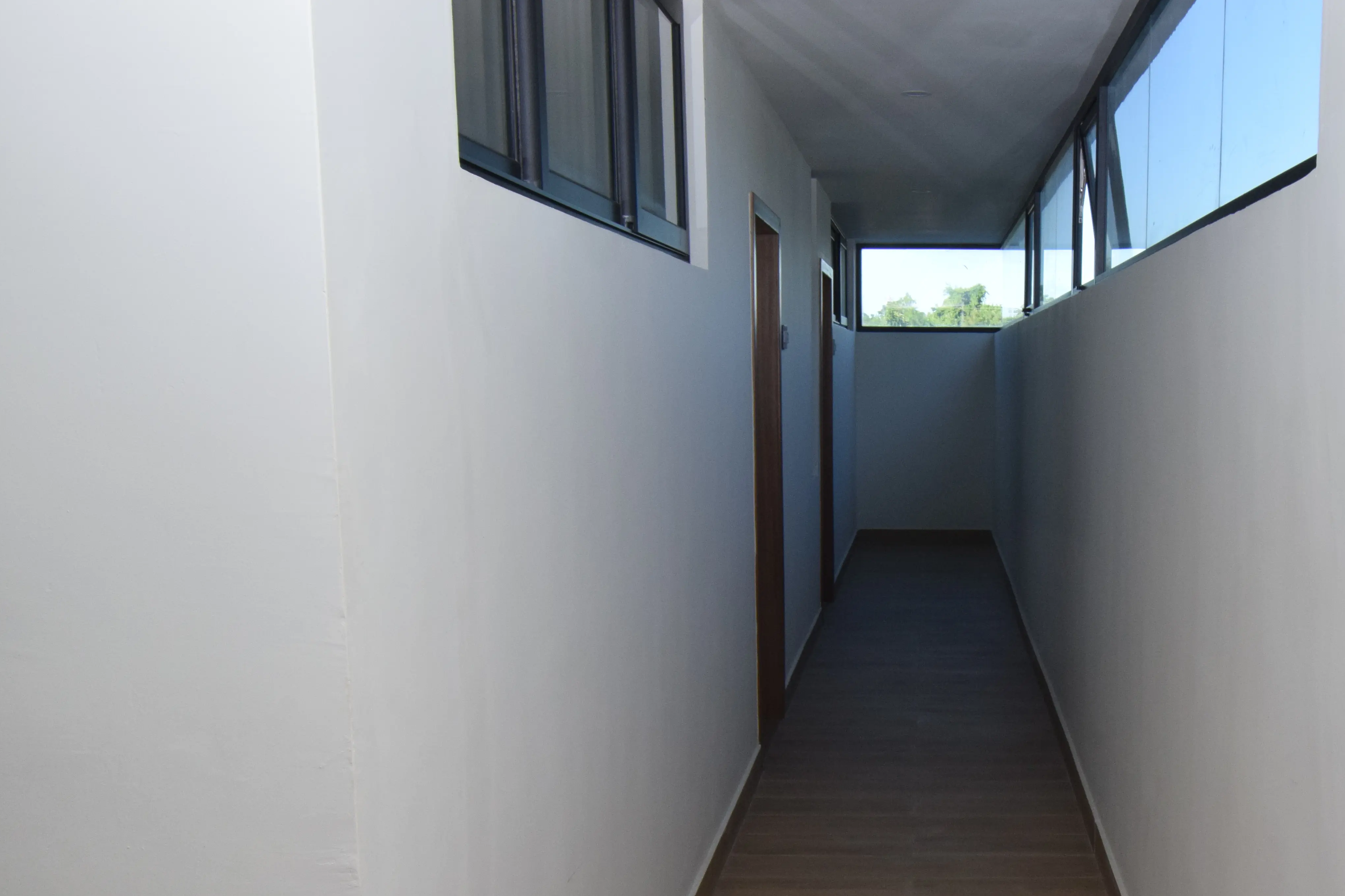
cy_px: 657
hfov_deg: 43.6
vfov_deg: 30.1
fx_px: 1644
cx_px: 940
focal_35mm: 44
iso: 800
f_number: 16
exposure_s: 1/160
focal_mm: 20
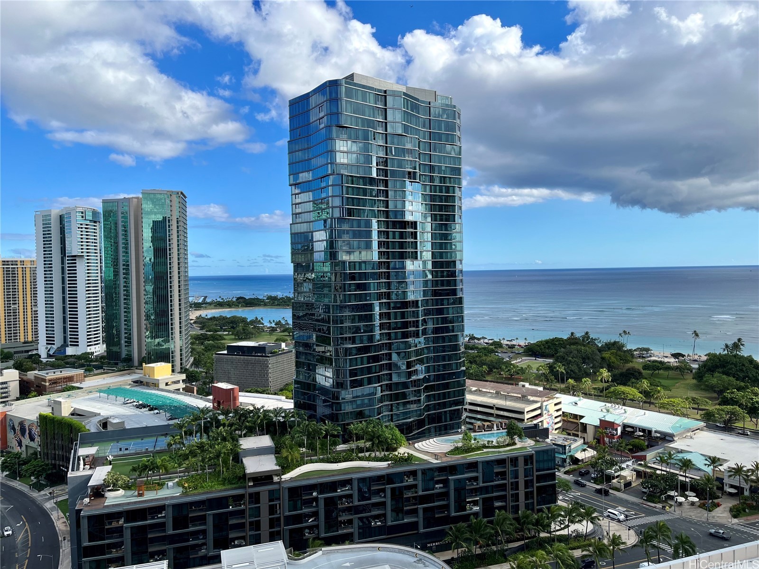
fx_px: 570
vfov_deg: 53.1
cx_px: 380
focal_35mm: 26
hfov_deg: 67.3
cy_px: 284
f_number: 1.6
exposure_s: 1/2899
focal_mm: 5.1
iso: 50
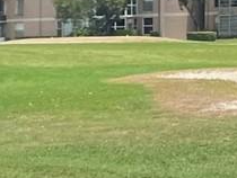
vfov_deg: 7.3
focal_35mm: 198
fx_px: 1357
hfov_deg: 9.4
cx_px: 468
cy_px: -143
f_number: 1.5
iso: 50
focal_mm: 5.7
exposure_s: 1/5076
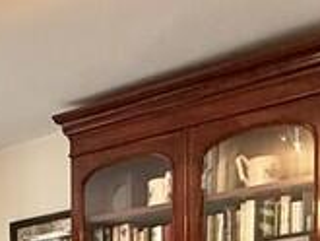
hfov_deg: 21.2
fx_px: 805
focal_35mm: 87
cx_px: -45
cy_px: 433
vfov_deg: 14.8
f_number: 2.2
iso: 320
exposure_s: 1/50
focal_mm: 2.22
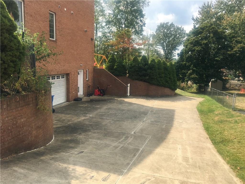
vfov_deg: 48.2
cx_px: 122
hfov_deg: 61.7
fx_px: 205
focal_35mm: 29
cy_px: 92
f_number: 2.2
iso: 25
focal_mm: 4.15
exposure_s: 1/1100
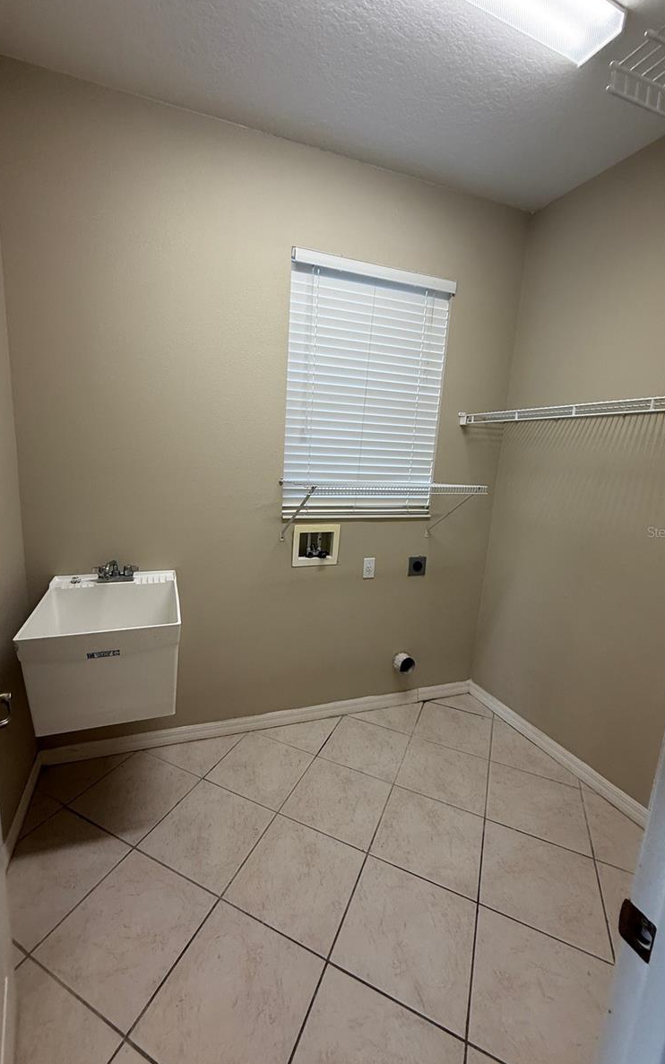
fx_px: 435
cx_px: 307
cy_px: 532
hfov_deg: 74.7
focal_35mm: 15
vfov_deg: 101.5
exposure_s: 1/120
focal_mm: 2.22
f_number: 2.2
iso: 125
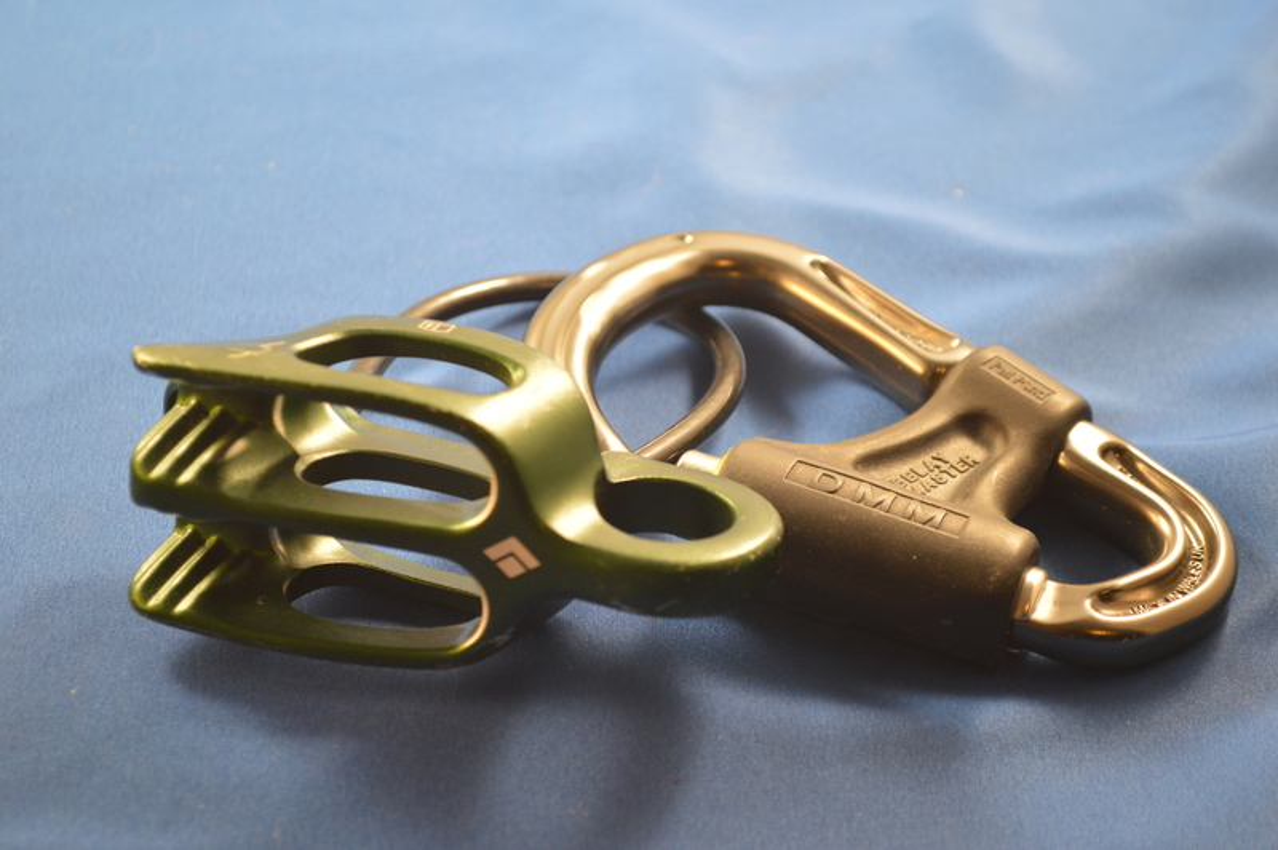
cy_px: 425
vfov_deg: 16.5
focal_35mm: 82
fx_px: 2926
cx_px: 639
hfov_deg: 24.6
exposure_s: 1/10
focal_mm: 55
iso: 800
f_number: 5.6
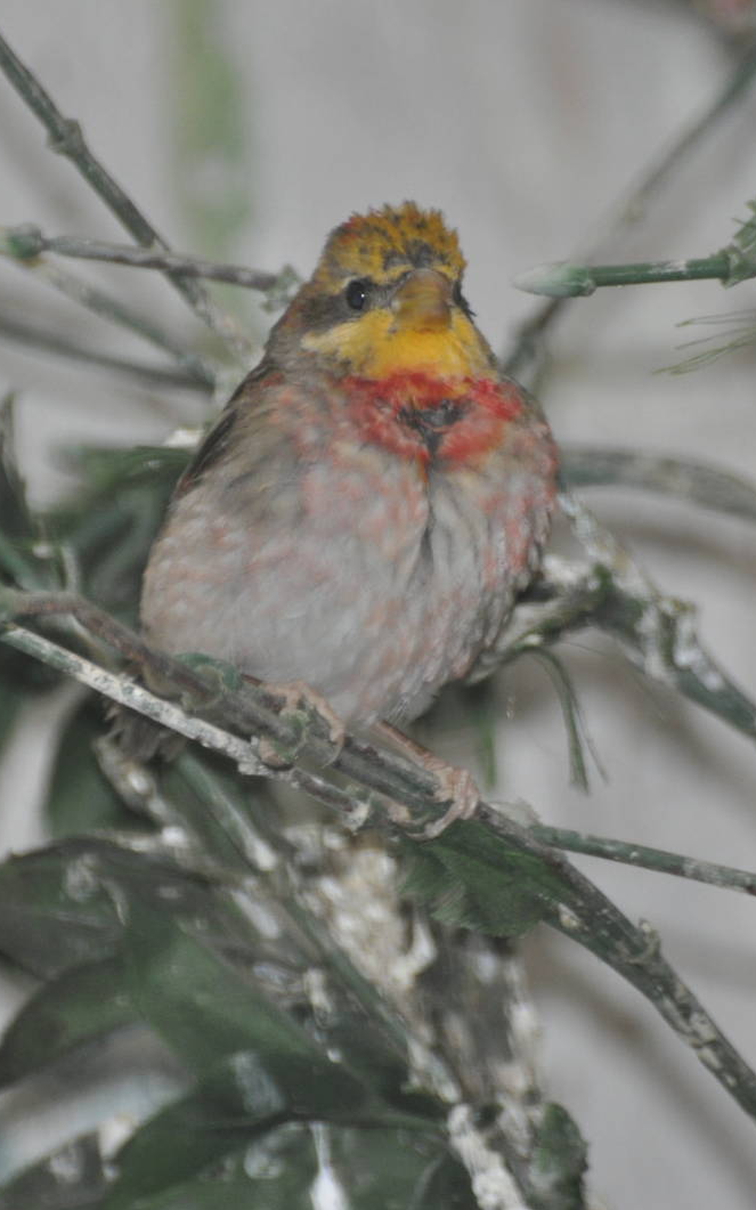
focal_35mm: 691
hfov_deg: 1.9
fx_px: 22782
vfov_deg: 3.0
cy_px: 605
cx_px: 388
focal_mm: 300
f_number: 5.6
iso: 800
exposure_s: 1/60
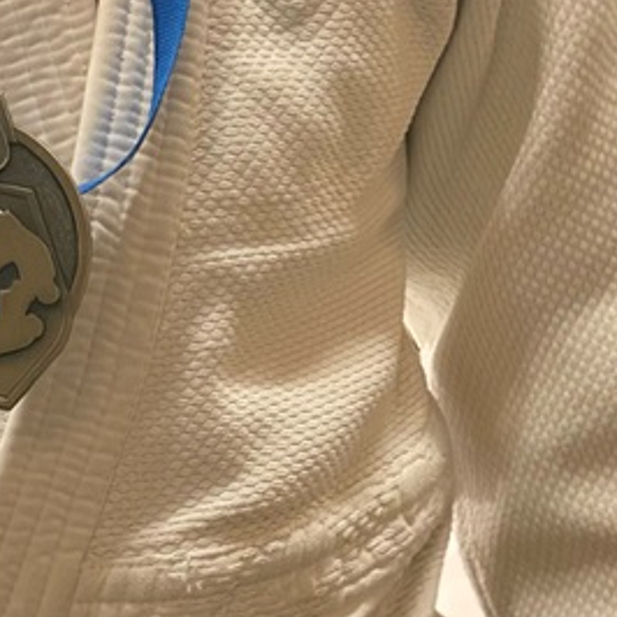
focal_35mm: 177
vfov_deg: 9.7
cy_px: -140
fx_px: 3569
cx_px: -23
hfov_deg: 9.8
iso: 100
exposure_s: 1/80
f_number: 1.6
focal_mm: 5.96
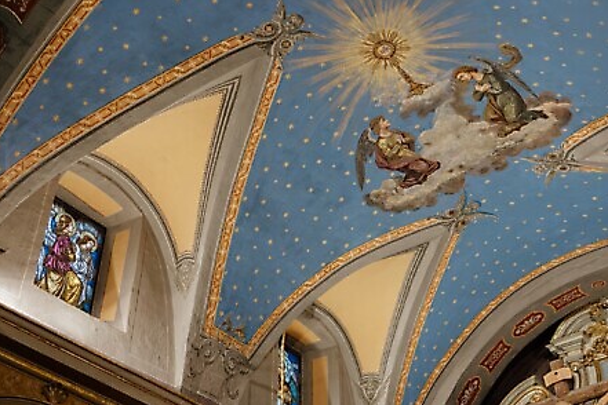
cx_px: 306
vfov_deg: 26.5
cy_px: 201
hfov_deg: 38.9
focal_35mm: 51
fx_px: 861
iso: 640
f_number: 2.2
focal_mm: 50
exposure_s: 1/320
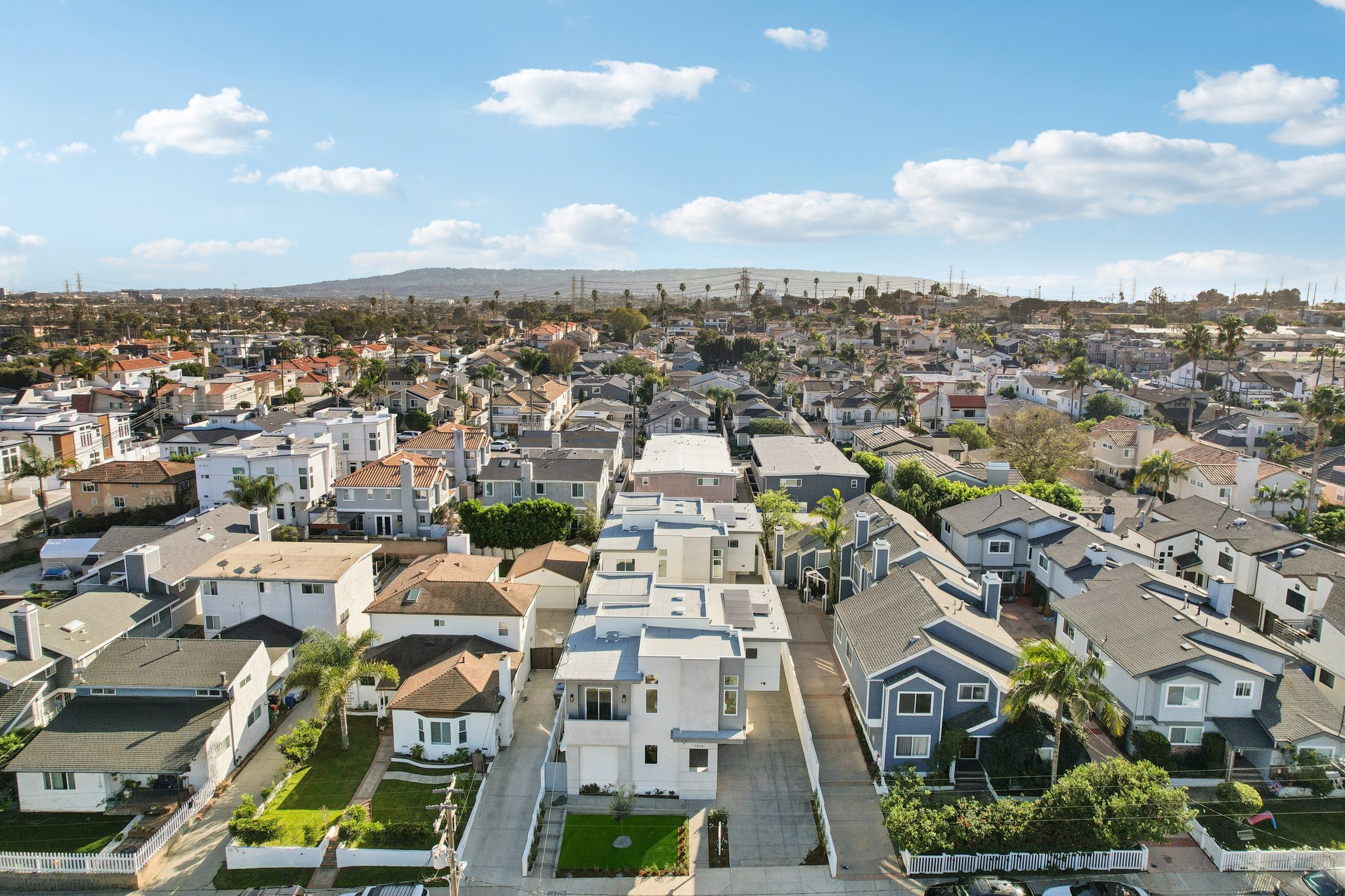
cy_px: 448
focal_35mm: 22
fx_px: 822
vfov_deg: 57.2
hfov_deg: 78.6
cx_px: 672
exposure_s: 1/2500
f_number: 2.8
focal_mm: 8.4
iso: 100
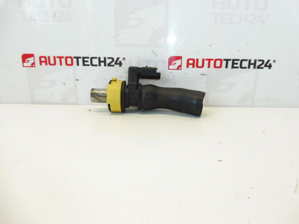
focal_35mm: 24
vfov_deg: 56.8
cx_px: 150
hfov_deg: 71.6
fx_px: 207
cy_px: 112
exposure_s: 1/125
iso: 200
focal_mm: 4.3
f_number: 3.5
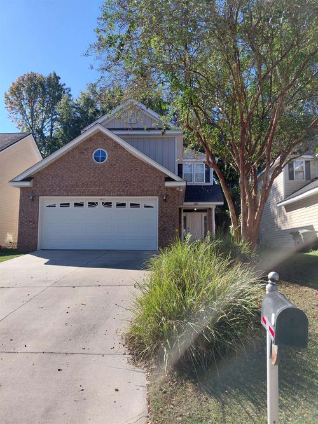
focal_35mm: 25
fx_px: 306
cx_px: 159
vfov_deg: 69.4
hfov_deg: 54.9
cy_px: 212
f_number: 1.8
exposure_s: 1/1187
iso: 50
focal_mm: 4.69
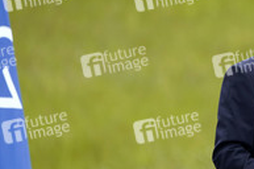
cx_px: 264
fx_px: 6593
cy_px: 95
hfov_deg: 2.2
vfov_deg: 1.5
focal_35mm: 936
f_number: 5.6
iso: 640
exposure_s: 1/640
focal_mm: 400
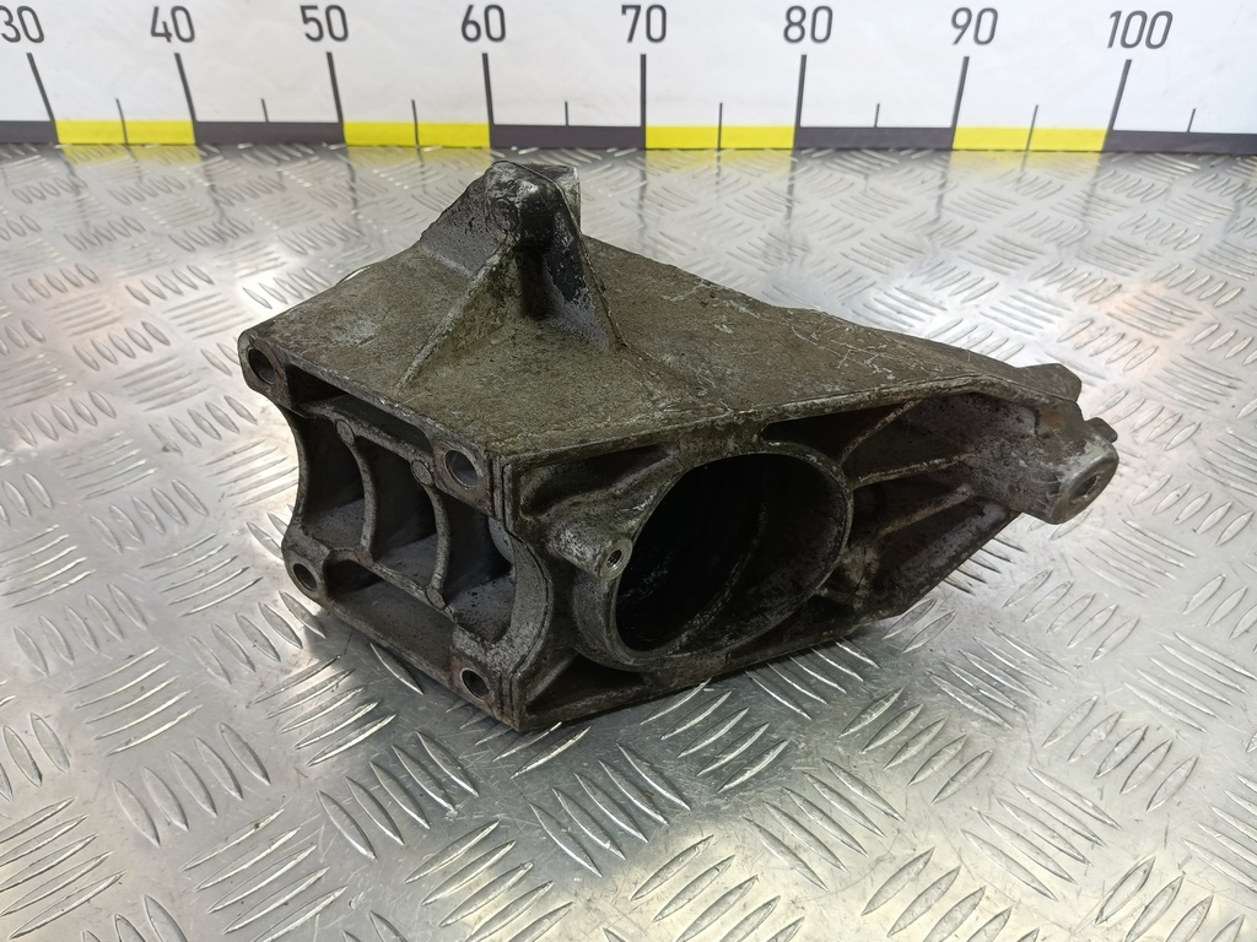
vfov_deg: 58.9
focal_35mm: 23
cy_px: 471
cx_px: 628
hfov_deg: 73.9
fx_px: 835
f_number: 1.6
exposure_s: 1/50
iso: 110
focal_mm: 4.11
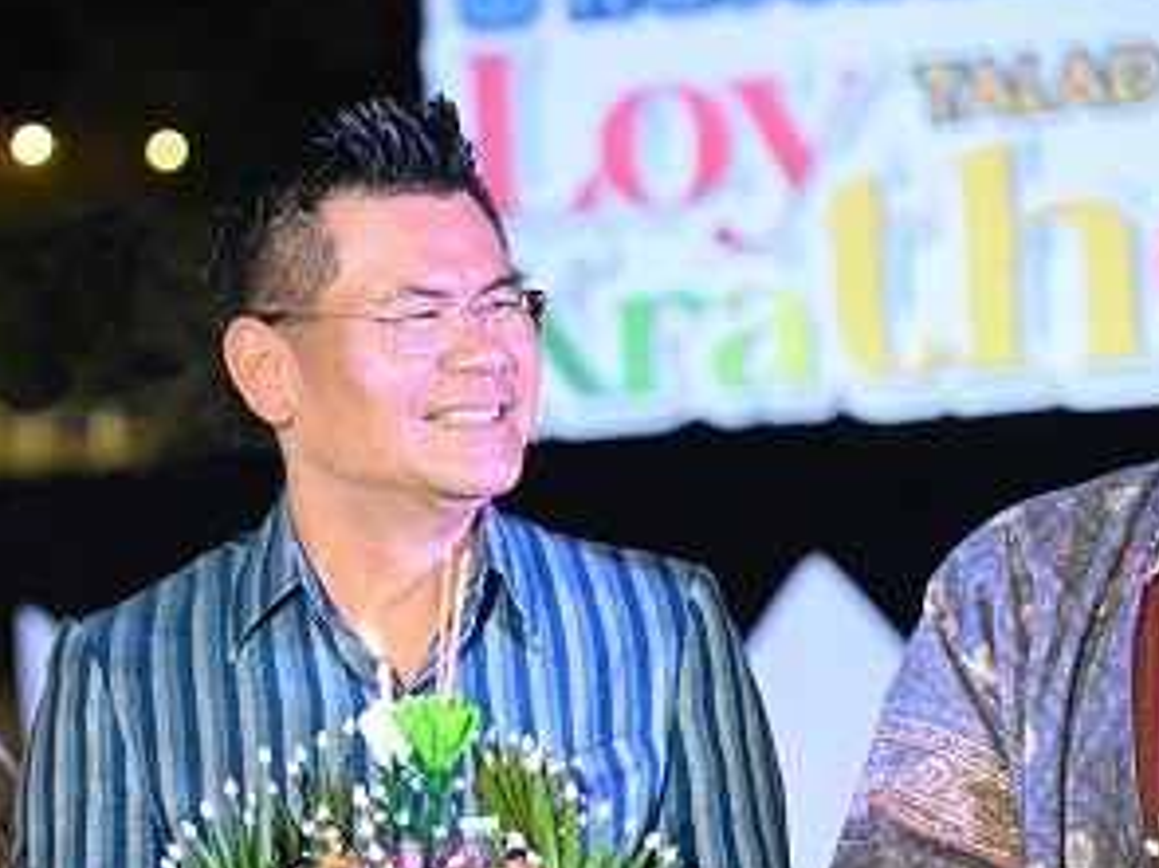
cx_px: 242
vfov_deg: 7.0
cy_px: 564
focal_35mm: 213
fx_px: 7129
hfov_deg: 9.3
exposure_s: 1/400
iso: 11400
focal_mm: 120
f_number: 4
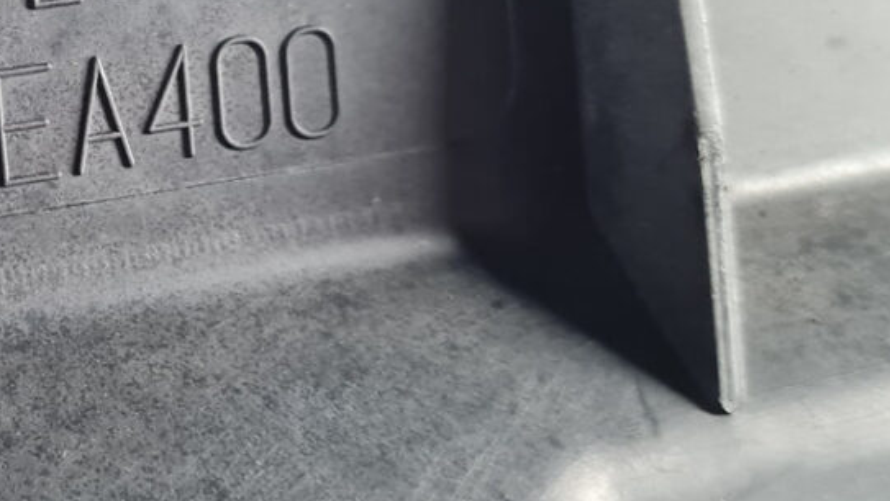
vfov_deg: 16.5
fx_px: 1724
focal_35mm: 73
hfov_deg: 26.9
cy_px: 146
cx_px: -57
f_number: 1.8
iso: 500
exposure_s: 1/50
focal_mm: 5.4
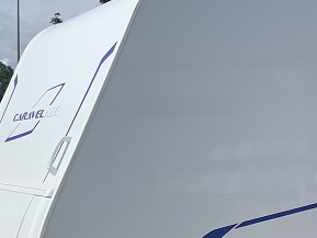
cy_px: 175
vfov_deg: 18.1
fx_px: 742
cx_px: 204
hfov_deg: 24.0
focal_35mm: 81
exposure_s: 1/4098
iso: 25
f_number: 1.8
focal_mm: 4.25
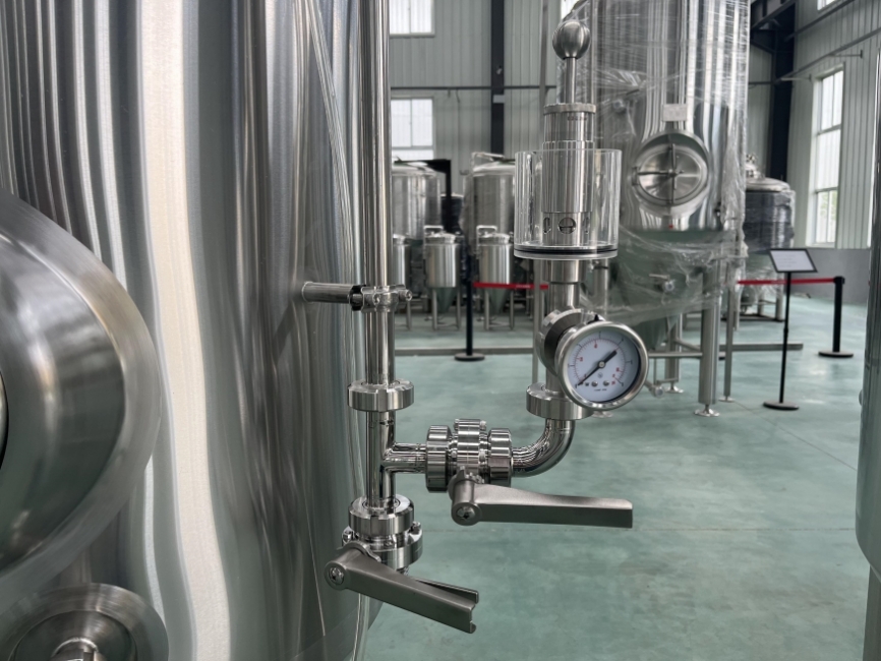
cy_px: 330
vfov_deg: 53.1
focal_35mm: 26
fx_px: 662
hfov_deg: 67.3
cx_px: 440
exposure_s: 1/127
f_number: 1.6
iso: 64
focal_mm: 5.1
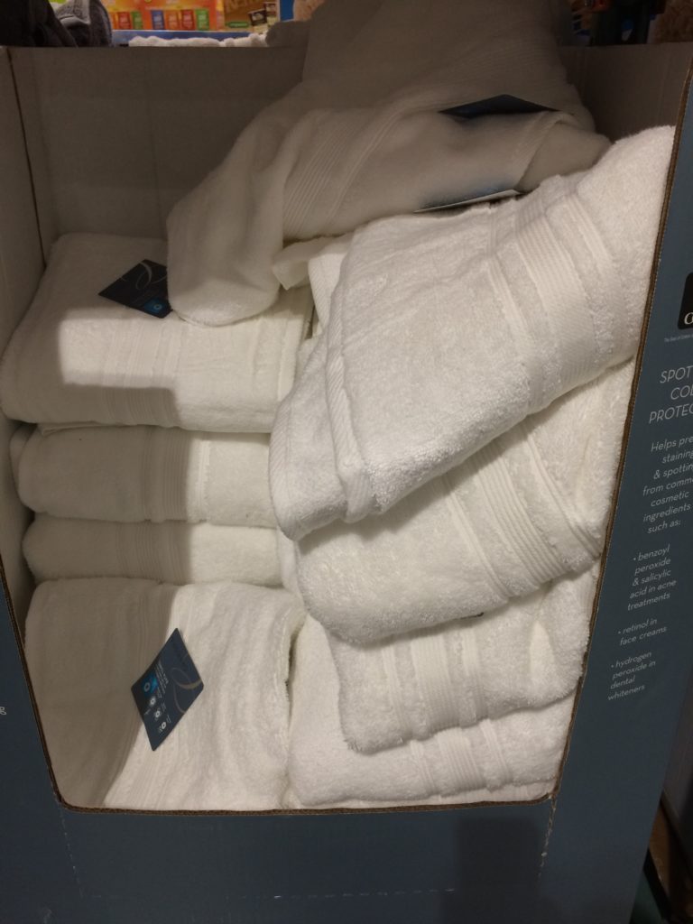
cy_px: 462
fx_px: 774
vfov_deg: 61.7
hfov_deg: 48.2
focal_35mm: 29
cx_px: 346
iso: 100
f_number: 2.2
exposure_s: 1/30
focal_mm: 4.15
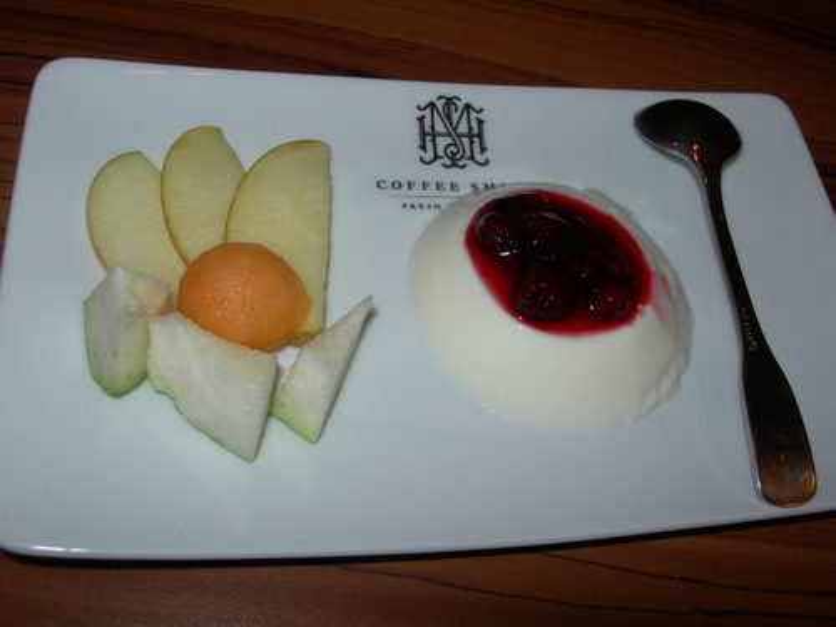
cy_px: 314
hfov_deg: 49.0
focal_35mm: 38
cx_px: 418
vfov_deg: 37.7
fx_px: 918
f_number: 4.8
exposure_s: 1/60.1
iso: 50
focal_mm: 7.8
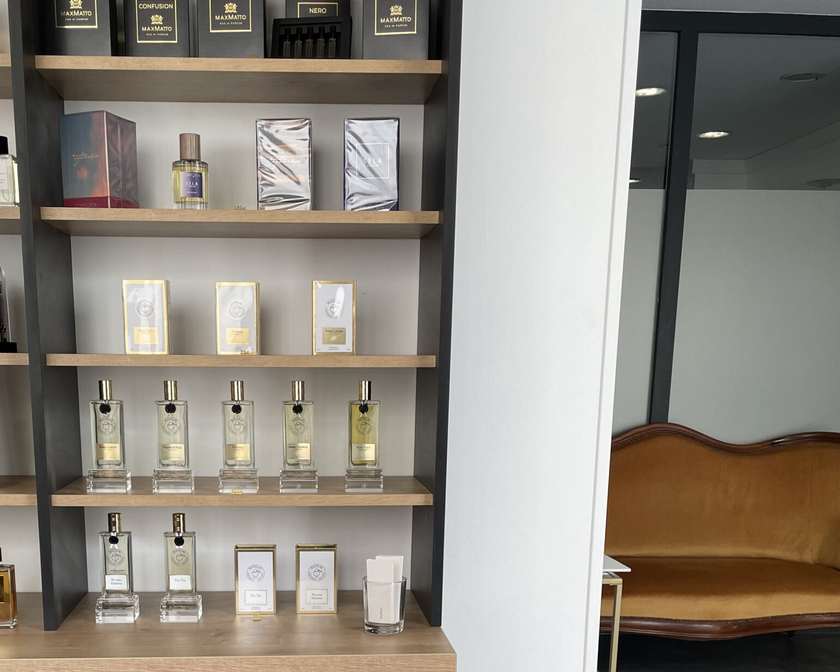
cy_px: 596
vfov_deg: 33.9
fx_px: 1044
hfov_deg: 43.6
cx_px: 331
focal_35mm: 42
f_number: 1.6
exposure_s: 1/100
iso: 64
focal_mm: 4.2
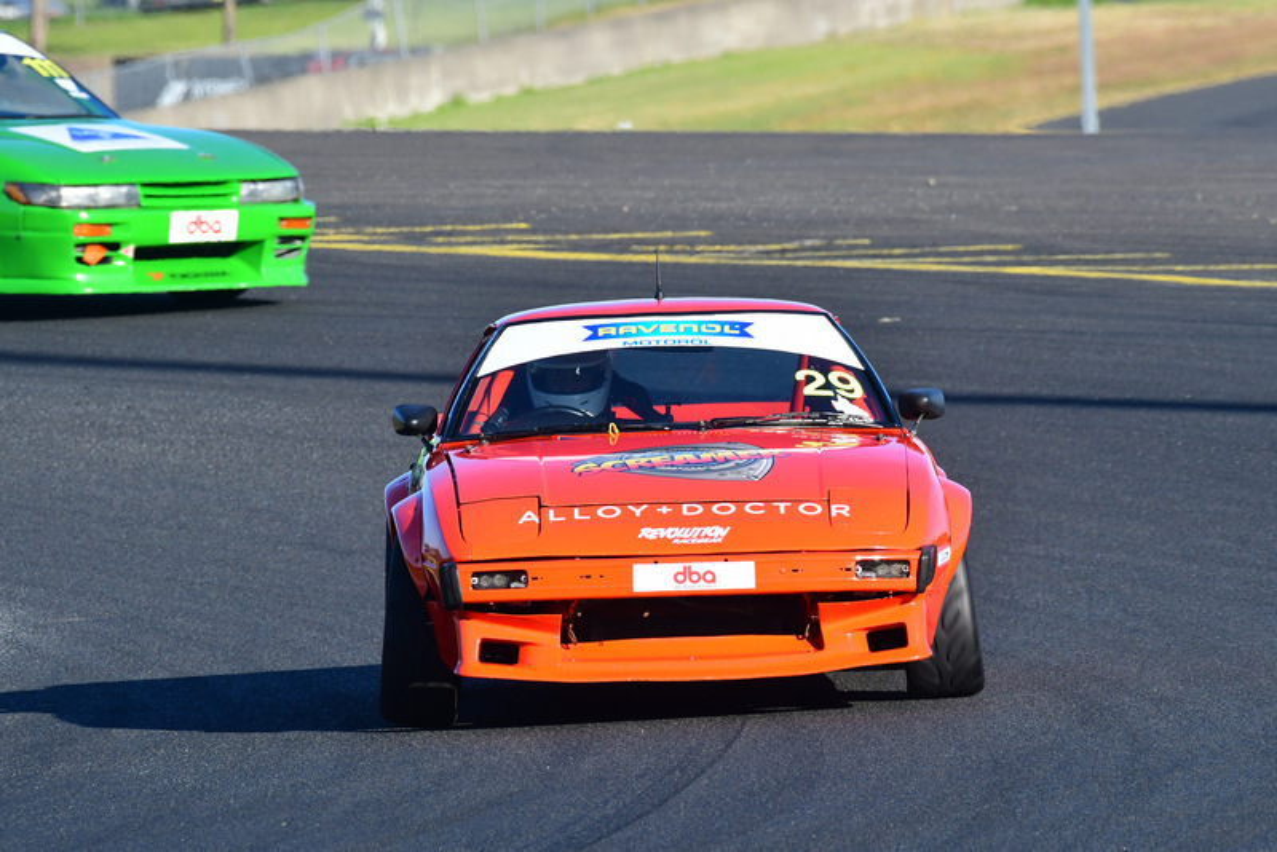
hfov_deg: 3.3
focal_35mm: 630
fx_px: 22354
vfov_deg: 2.2
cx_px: 638
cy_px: 426
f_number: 10
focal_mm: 420
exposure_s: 1/800
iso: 800
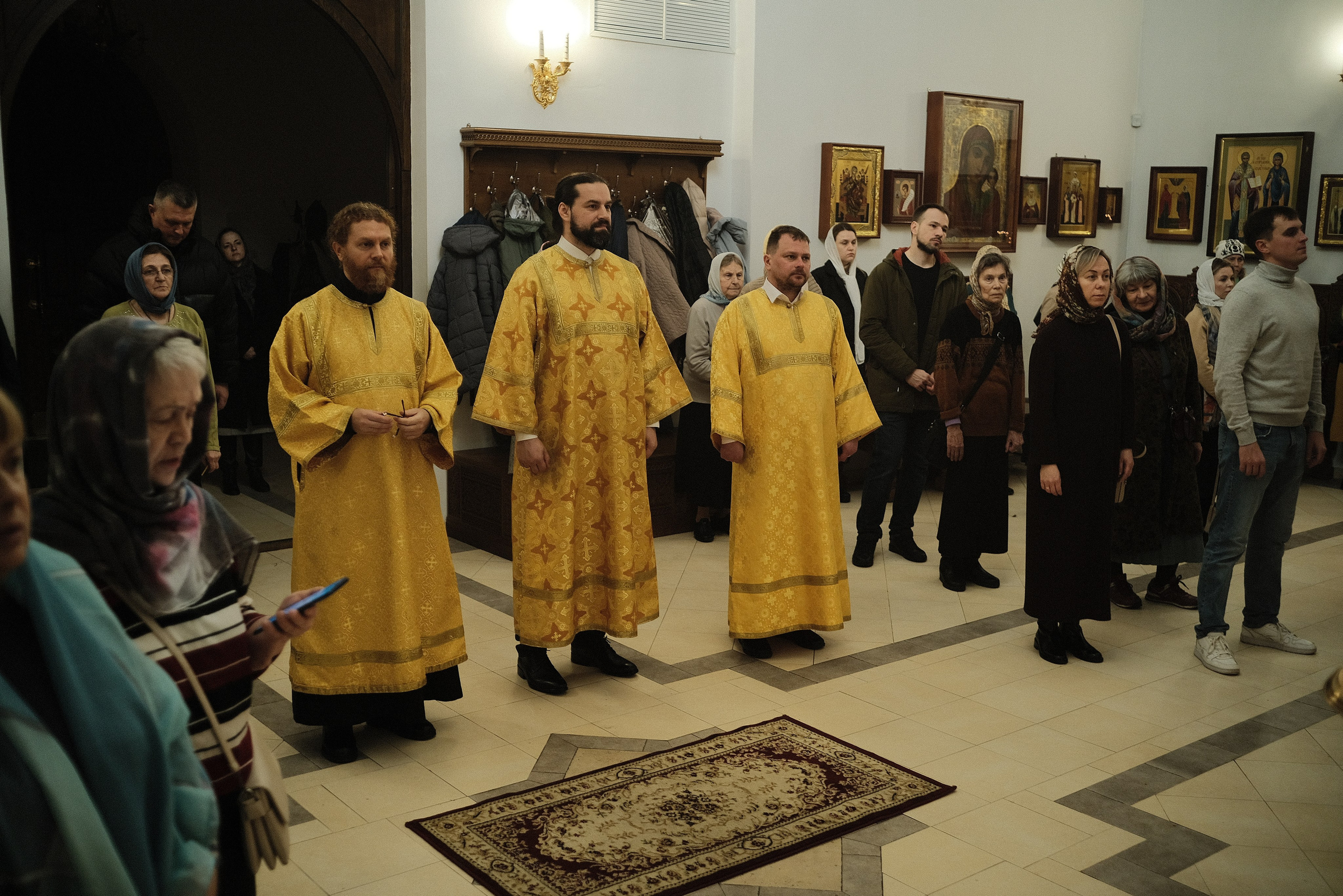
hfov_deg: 54.4
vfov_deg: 37.9
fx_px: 1306
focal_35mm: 35
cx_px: 672
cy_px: 448
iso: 640
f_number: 1.8
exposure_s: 1/60
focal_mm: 23
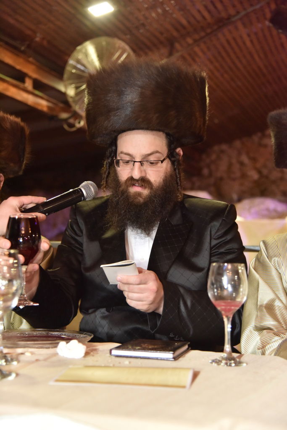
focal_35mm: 55
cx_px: 144
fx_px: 657
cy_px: 215
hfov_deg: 24.6
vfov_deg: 36.2
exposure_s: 1/100
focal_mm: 55
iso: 2000
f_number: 4
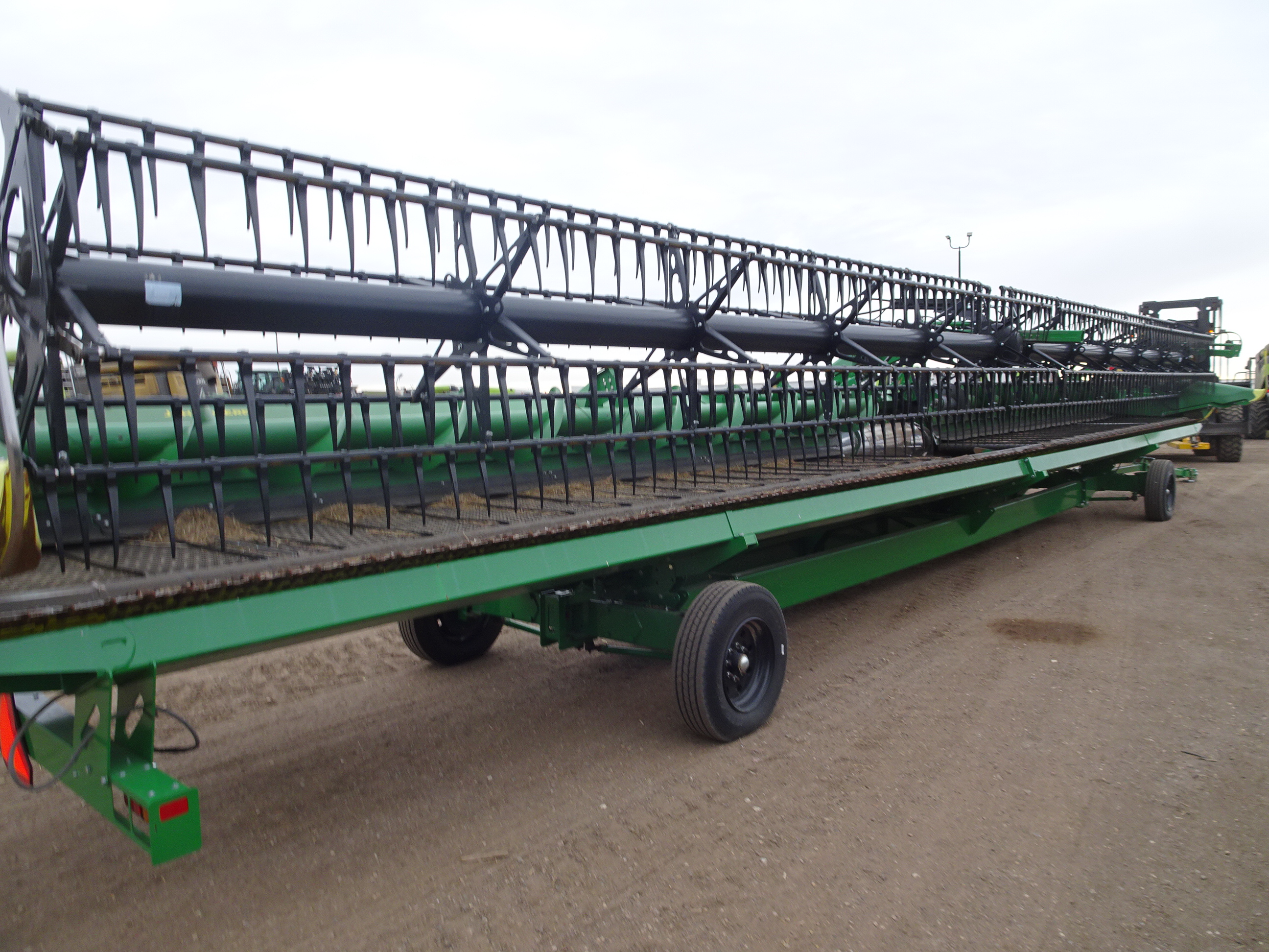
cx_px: 634
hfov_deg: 71.6
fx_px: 880
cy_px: 476
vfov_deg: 56.8
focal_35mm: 24
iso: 80
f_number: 3.5
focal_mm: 4.1
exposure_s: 1/40
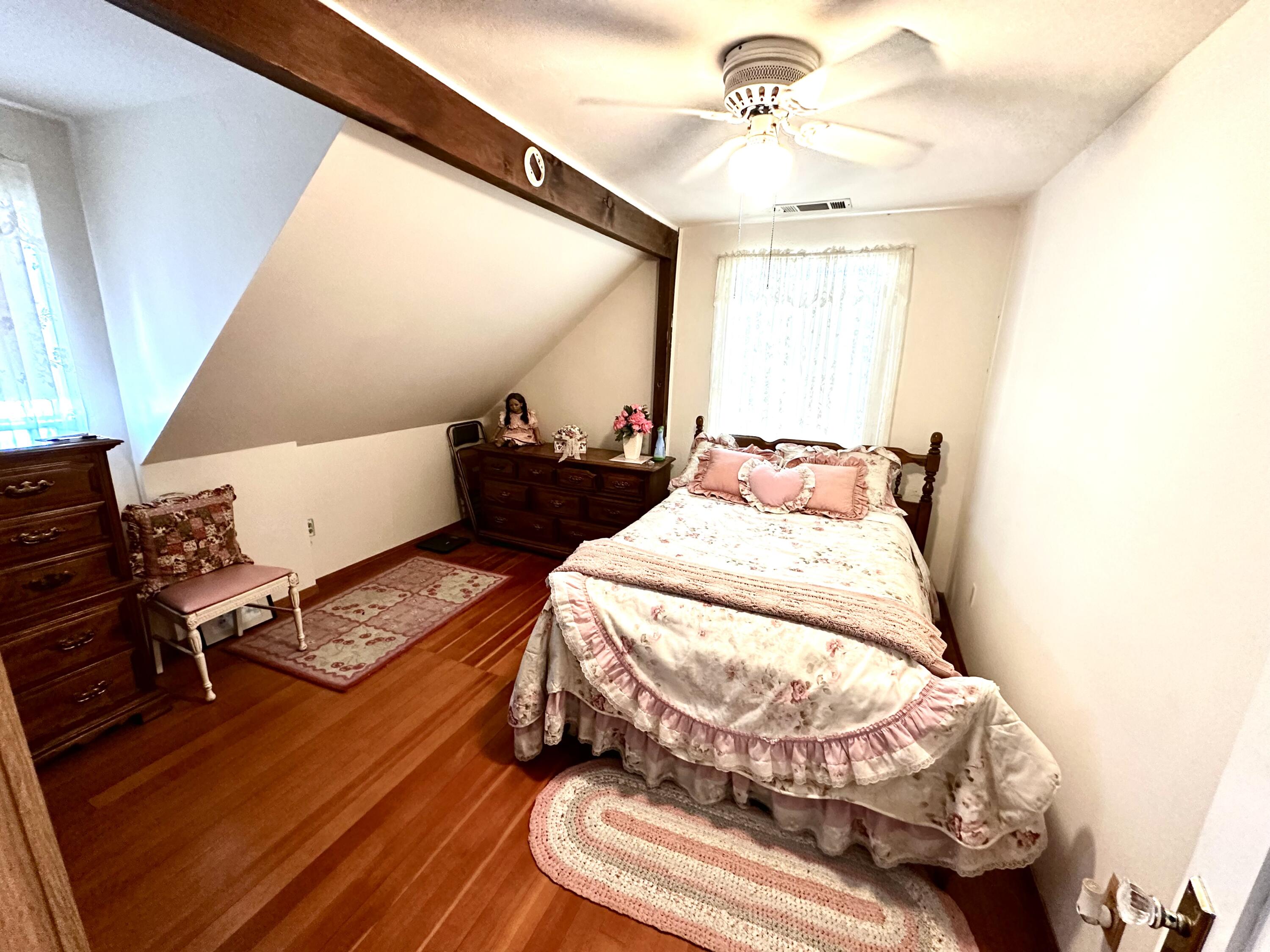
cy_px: 476
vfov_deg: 85.7
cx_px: 635
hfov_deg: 102.1
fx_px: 514
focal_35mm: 14
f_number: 2.2
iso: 400
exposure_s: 1/60
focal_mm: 2.22
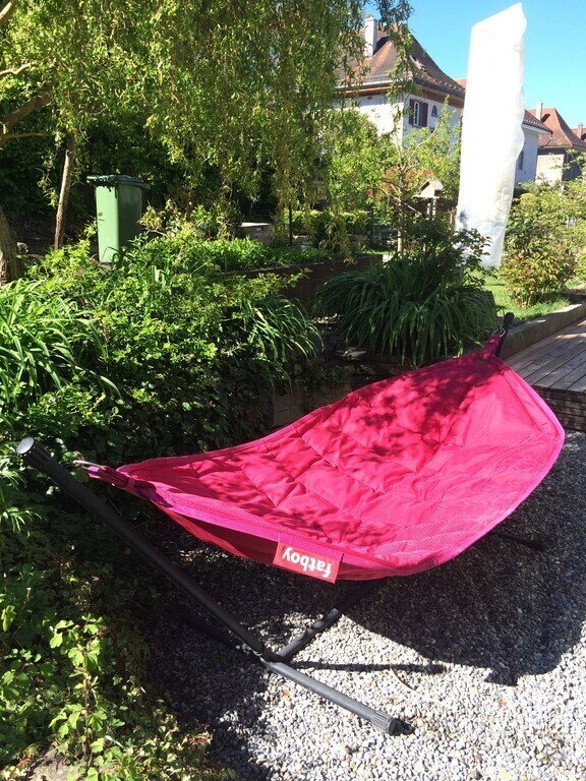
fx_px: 655
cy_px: 390
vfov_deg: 61.7
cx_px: 293
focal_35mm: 29
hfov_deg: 48.2
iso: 32
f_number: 2.2
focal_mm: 4.15
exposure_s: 1/873
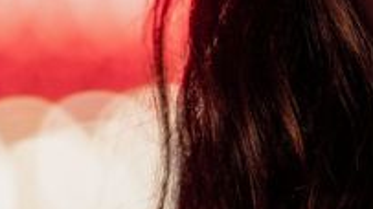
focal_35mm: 620
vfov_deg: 2.0
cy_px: 29
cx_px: 375
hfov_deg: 3.5
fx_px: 6130
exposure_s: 1/160
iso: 4000
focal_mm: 176
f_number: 2.8
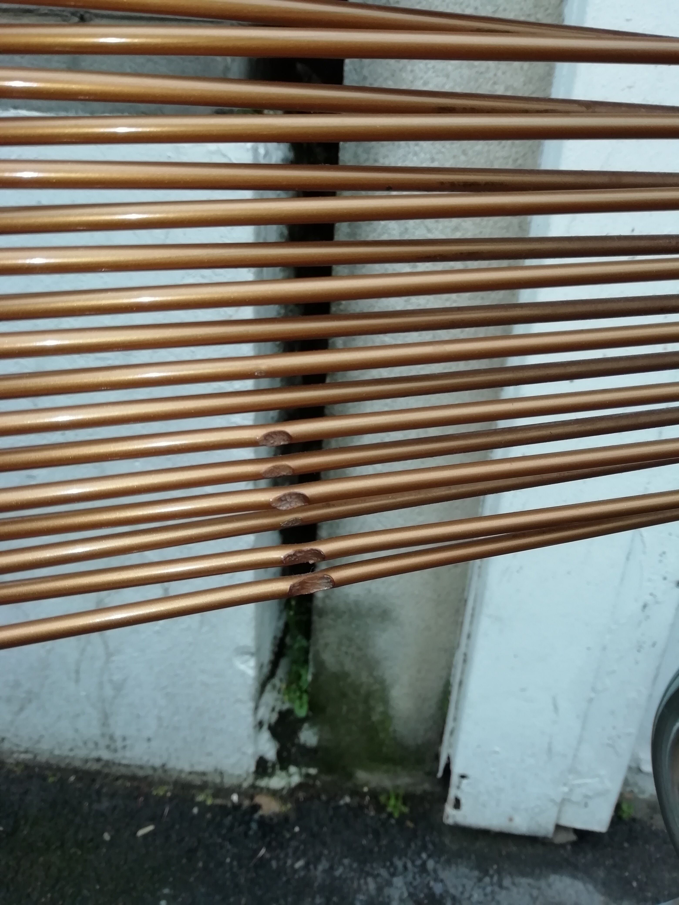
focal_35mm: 26
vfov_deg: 67.3
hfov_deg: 53.1
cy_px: 452
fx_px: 680
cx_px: 340
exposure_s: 1/231
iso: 50
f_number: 2.2
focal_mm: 3.46
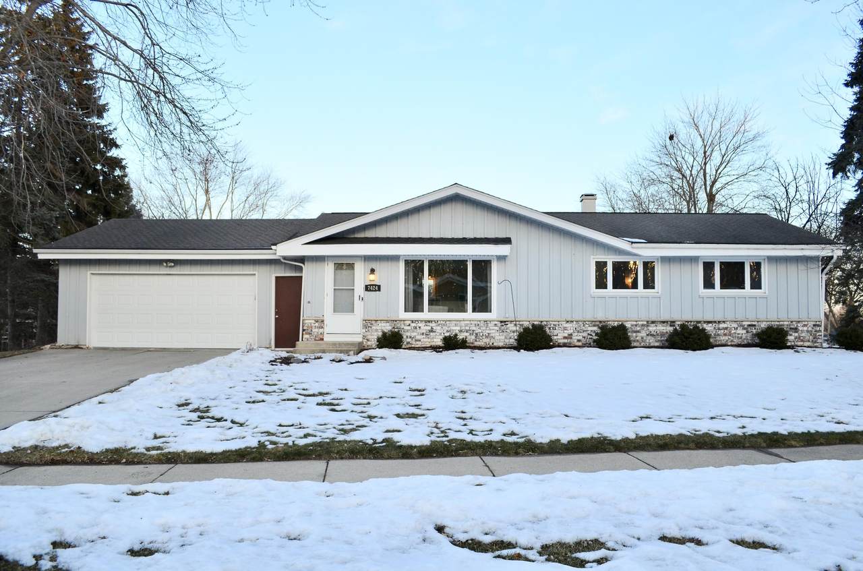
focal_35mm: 27
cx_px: 432
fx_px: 646
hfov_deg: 67.5
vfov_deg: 47.7
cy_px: 286
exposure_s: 1/400
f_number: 5
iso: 400
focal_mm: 18
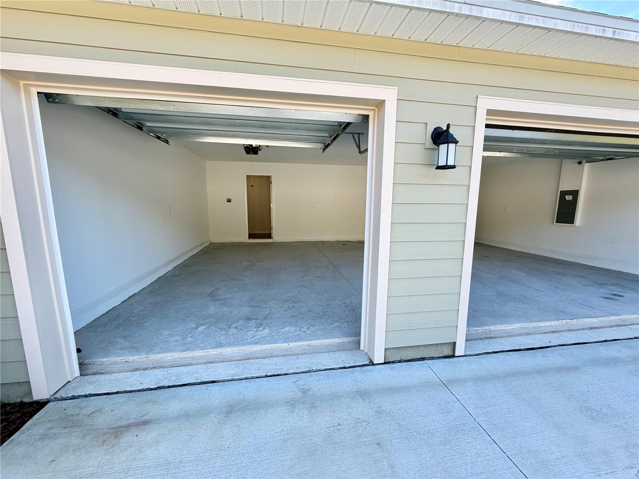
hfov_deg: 102.1
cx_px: 320
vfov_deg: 85.7
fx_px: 258
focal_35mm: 14
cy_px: 240
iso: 64
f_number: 2.2
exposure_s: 1/121
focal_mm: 2.22
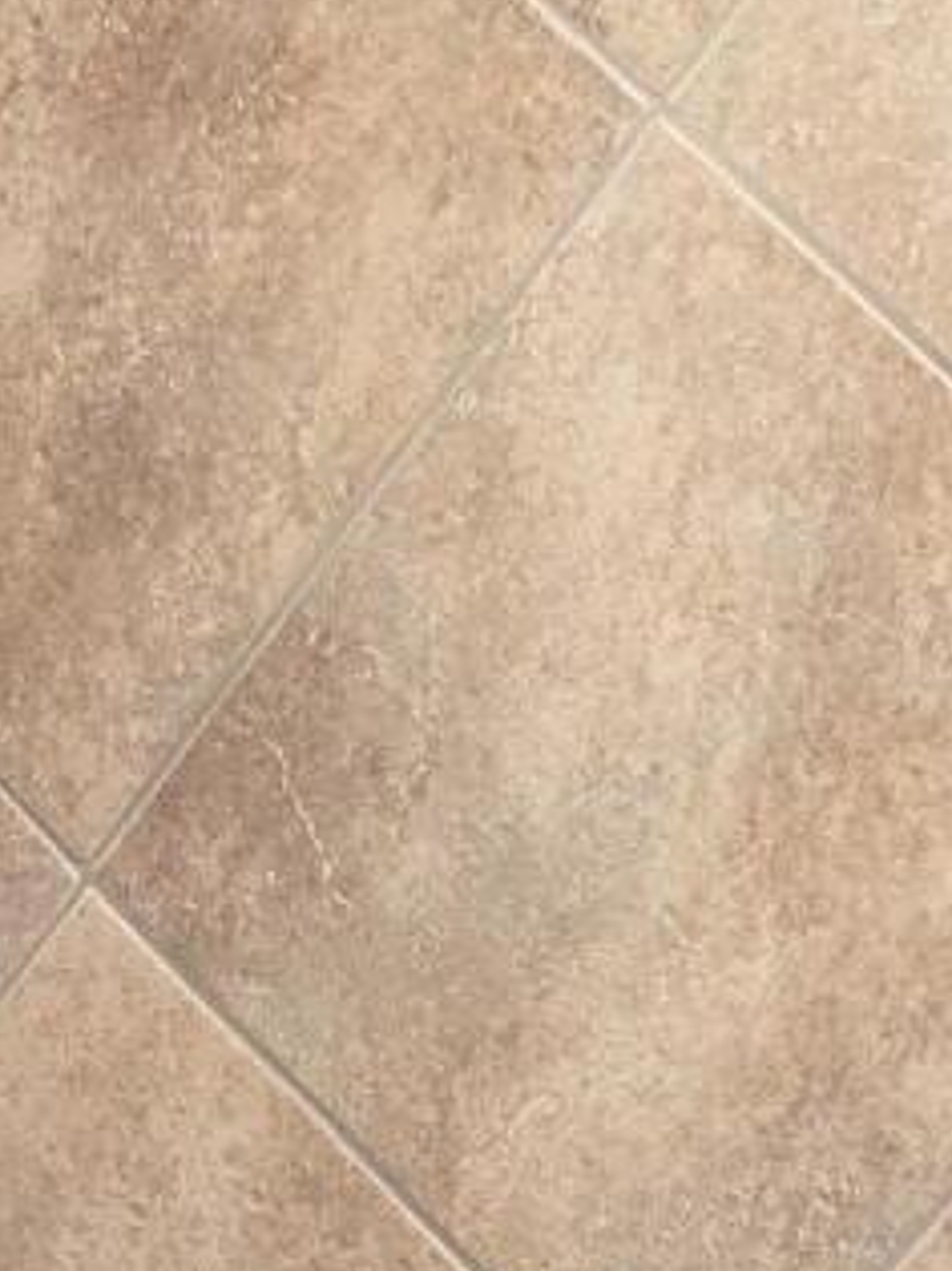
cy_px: 2001
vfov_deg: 12.7
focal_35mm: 146
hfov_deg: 10.1
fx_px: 5357
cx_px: 113
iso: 320
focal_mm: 6.3
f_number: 1.7
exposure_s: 1/120
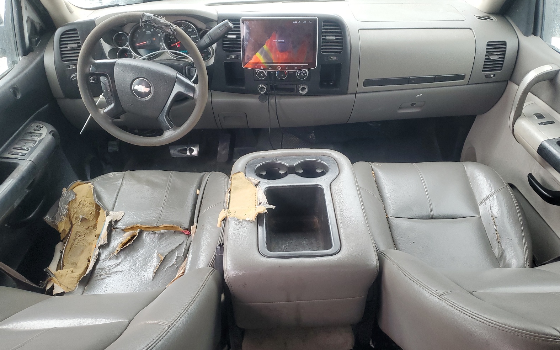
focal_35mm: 28
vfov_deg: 44.4
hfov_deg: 66.5
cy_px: 200
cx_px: 277
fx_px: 427
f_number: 1.5
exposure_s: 1/120
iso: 76
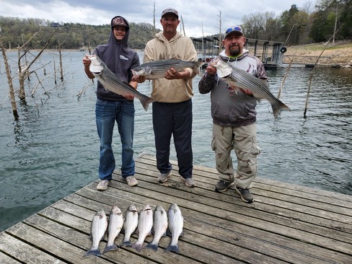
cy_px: 132
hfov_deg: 67.3
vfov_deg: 53.1
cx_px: 176
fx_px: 264
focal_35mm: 26
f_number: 2.4
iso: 50
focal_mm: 4.3
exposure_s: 1/758
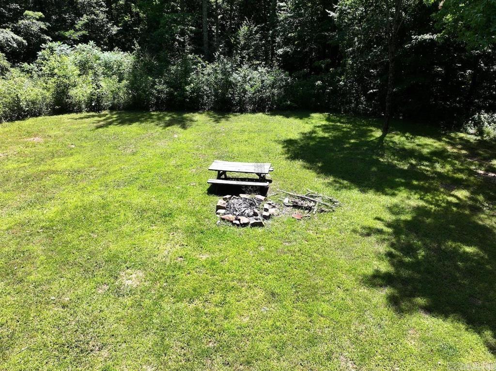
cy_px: 186
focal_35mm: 24
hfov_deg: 71.6
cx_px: 248
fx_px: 344
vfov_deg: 56.8
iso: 100
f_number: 2.8
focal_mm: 12.29
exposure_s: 1/1000
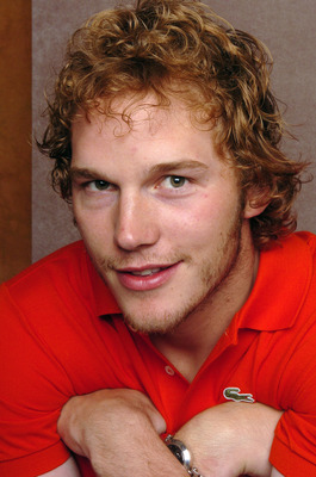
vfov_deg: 27.0
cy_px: 238
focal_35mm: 75
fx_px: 992
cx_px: 158
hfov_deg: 18.1
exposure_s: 1/250
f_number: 22
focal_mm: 50
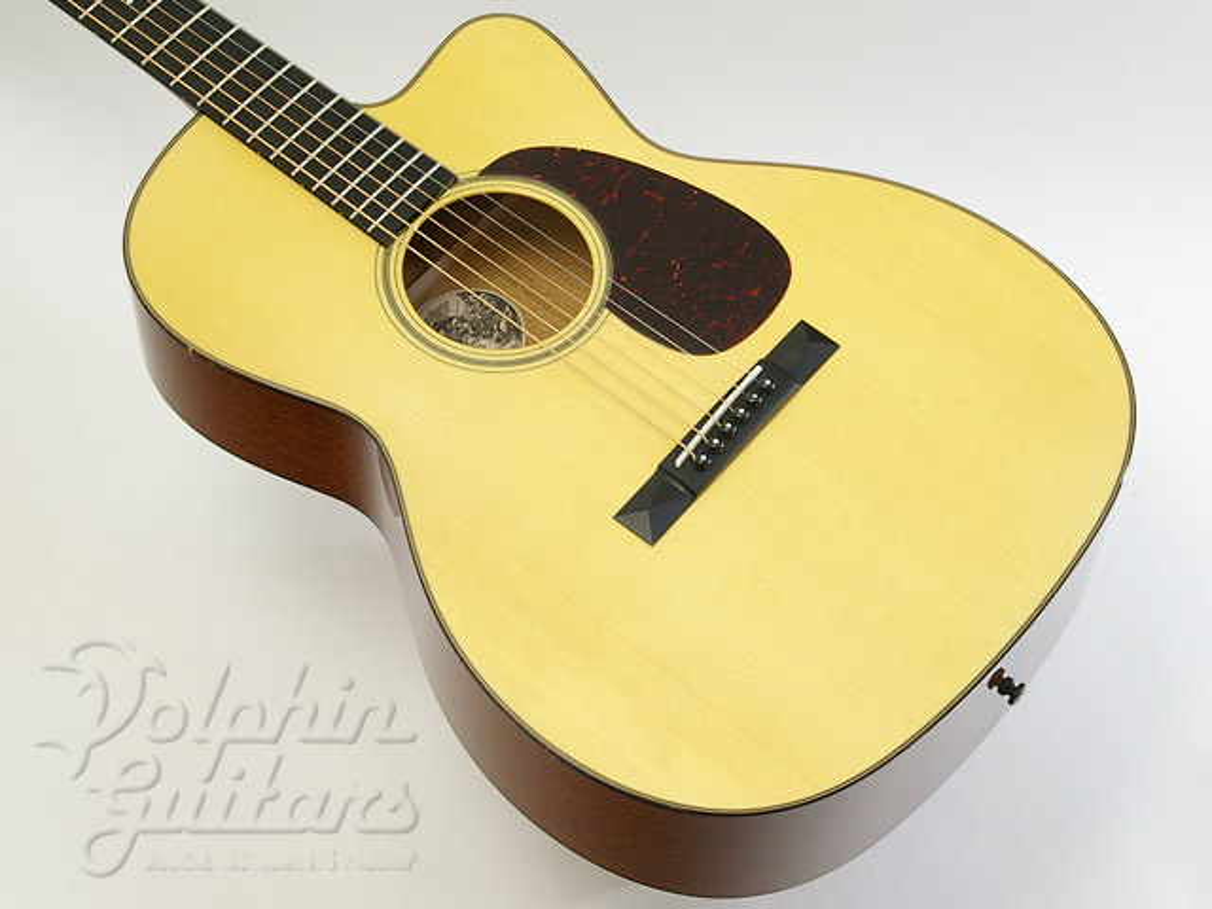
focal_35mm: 79
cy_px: 454
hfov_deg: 24.7
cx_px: 606
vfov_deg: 18.7
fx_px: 2766
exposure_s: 1
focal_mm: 53
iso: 400
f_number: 19
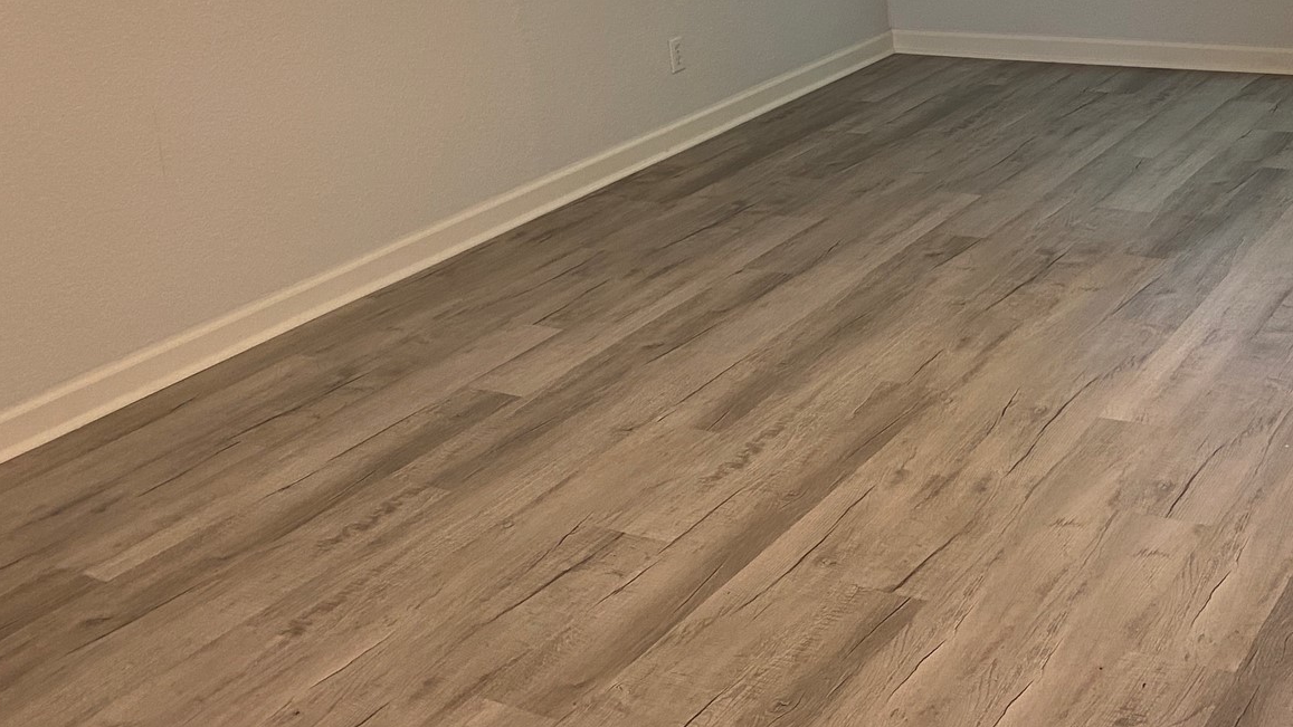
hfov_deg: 42.1
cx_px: 998
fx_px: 1612
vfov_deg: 24.2
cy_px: -21
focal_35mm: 47
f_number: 1.8
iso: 160
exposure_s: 1/60
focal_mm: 4.25
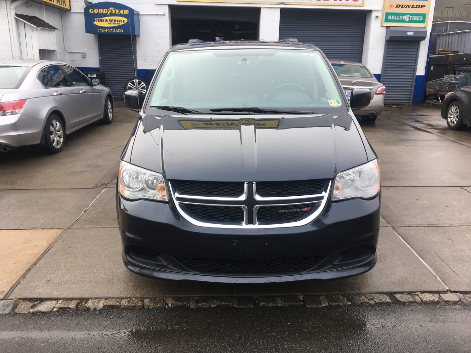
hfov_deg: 61.7
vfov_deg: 48.2
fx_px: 395
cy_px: 176
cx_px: 236
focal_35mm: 29
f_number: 2.2
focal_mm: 4.15
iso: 25
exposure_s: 1/295
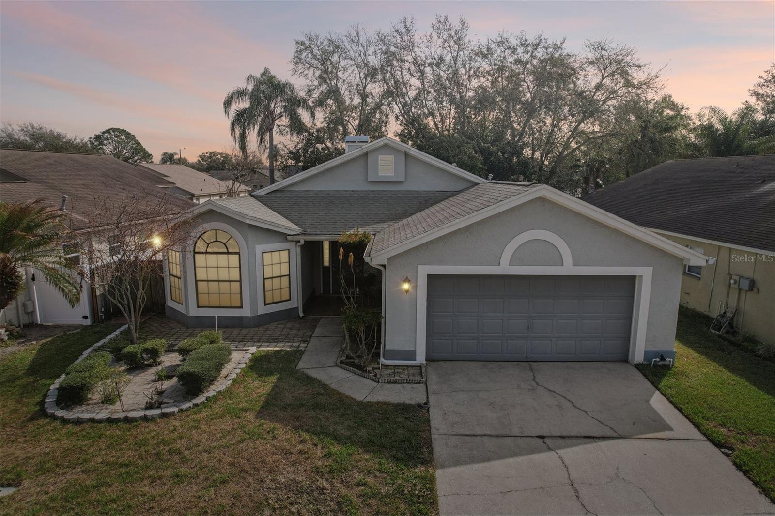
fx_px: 473
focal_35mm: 22
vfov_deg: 57.2
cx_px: 388
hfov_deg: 78.6
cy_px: 258
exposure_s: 1/2500
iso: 120
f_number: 2.8
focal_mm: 8.4
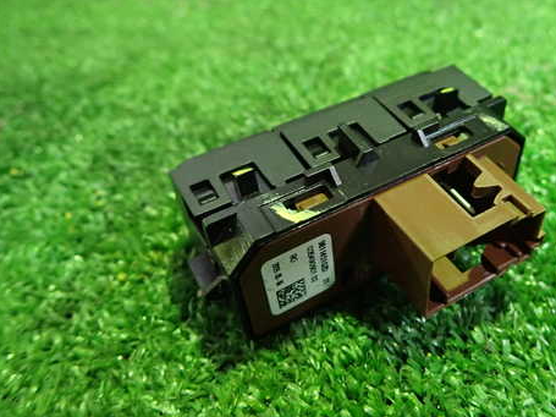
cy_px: 194
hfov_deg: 54.4
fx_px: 530
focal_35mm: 33
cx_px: 363
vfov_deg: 42.9
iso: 800
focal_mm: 4.5
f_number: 2
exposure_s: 1/30
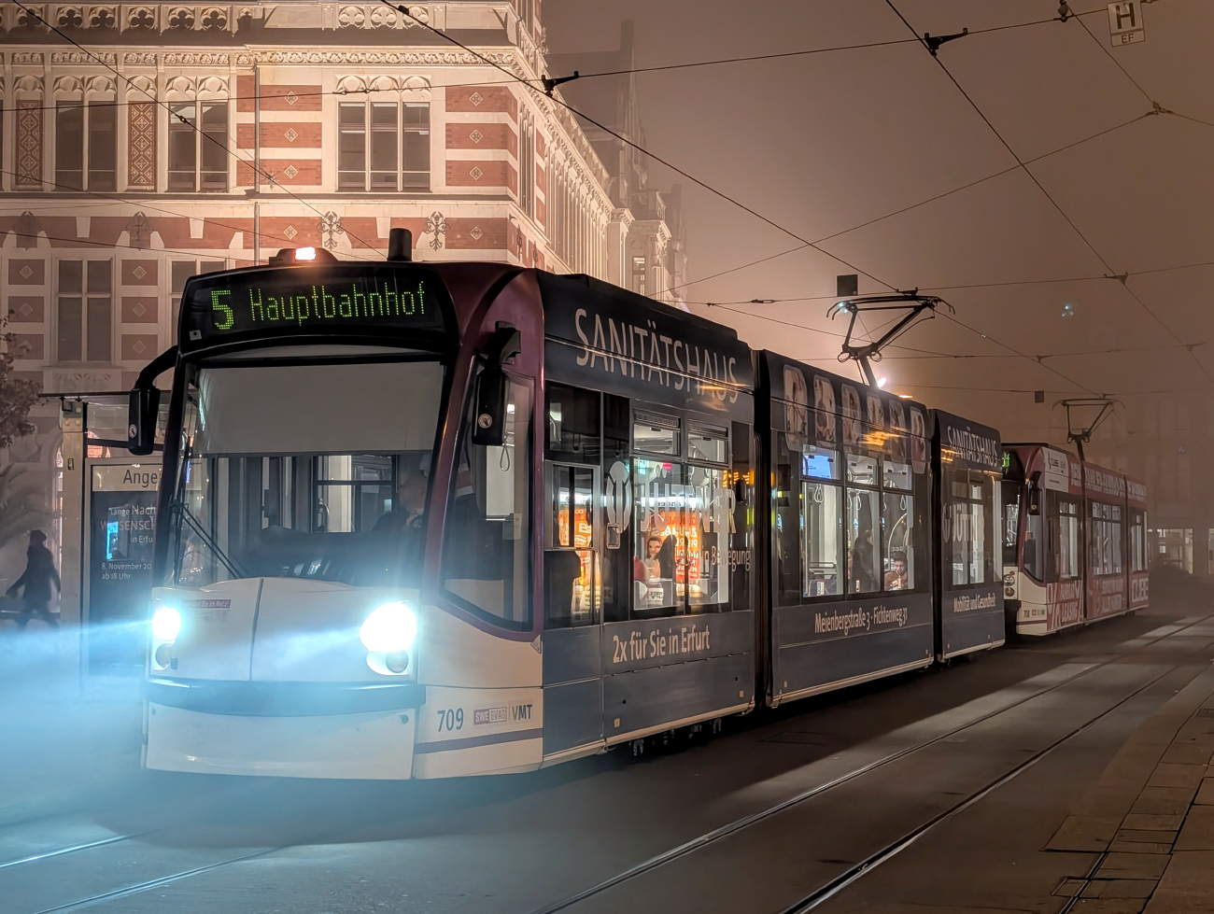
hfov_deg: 38.9
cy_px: 457
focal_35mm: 49
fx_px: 1721
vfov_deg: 29.8
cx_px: 607
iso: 264
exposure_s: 1/33.3
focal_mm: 6.9
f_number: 1.68
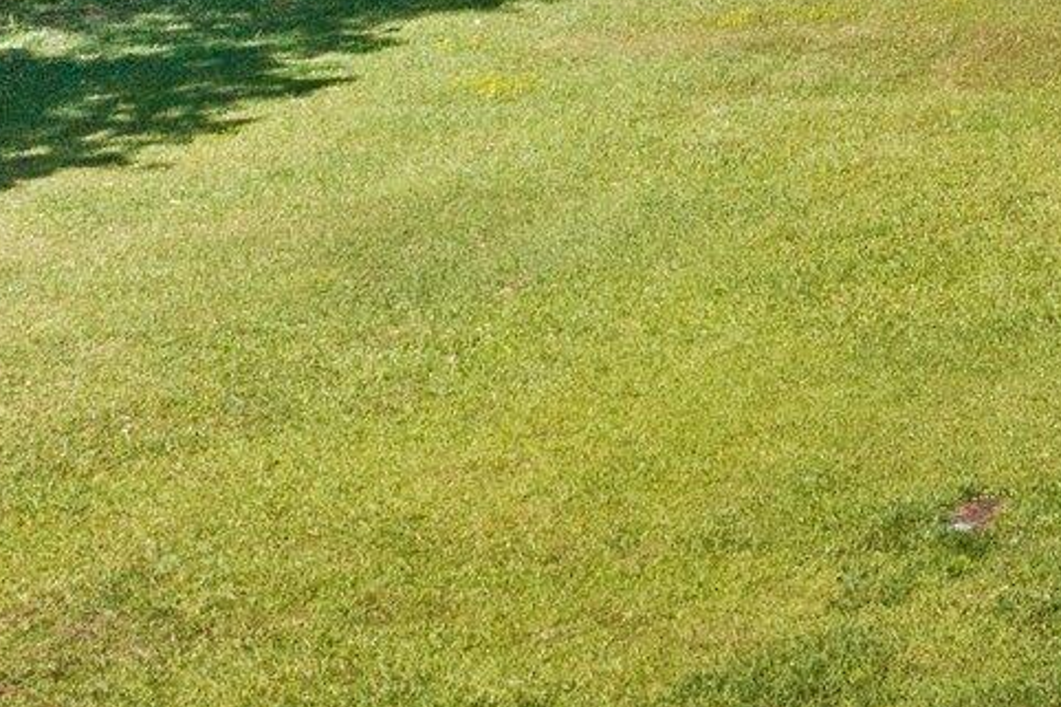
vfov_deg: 11.1
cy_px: -330
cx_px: 1585
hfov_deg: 15.8
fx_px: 3506
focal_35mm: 119
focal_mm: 10.26
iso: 100
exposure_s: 1/320
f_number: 8
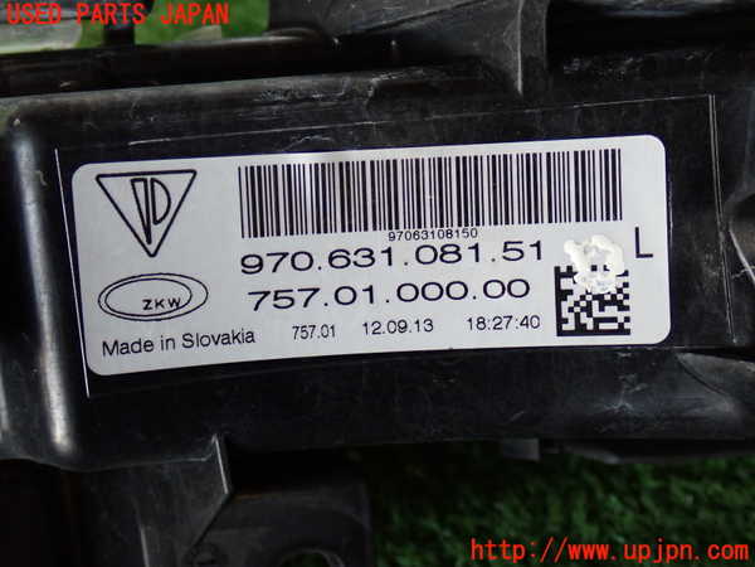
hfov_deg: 38.2
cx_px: 378
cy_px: 284
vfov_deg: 29.1
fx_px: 1091
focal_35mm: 50
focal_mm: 9.01
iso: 500
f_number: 3.2
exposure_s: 1/50
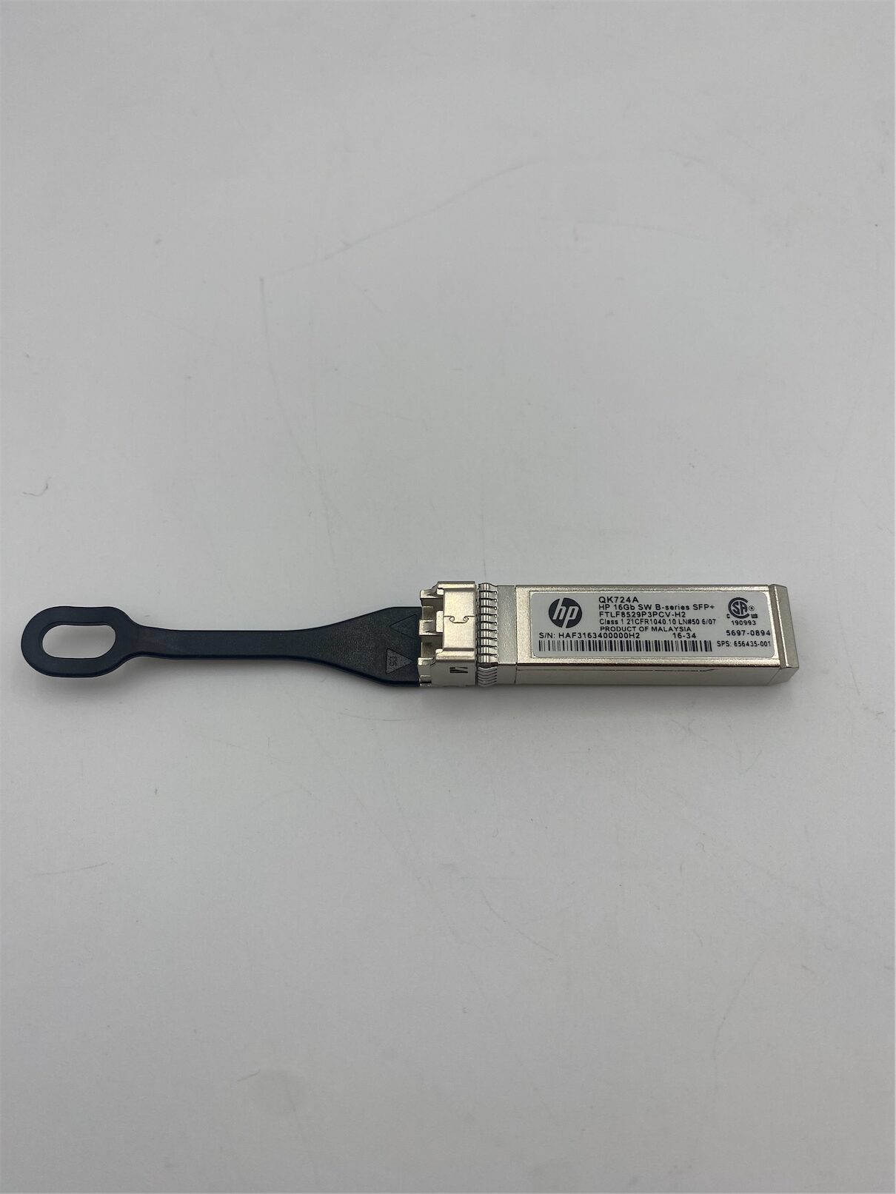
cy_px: 597
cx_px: 448
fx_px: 863
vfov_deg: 69.4
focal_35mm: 25
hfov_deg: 54.9
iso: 32
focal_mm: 4.25
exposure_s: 1/202
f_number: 1.8
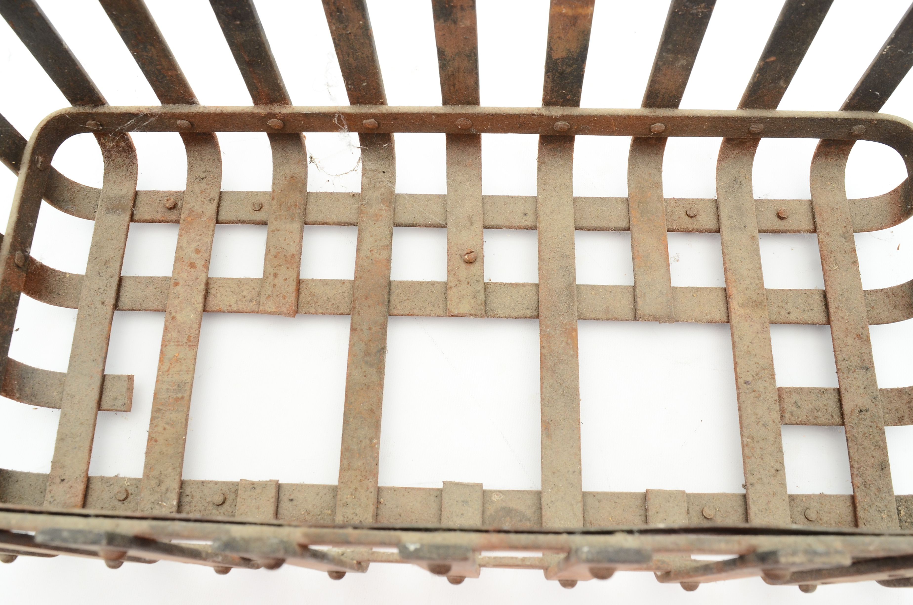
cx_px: 456
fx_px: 873
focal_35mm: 34
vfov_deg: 38.2
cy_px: 302
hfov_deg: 55.2
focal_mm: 23
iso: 320
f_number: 10
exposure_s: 1/80
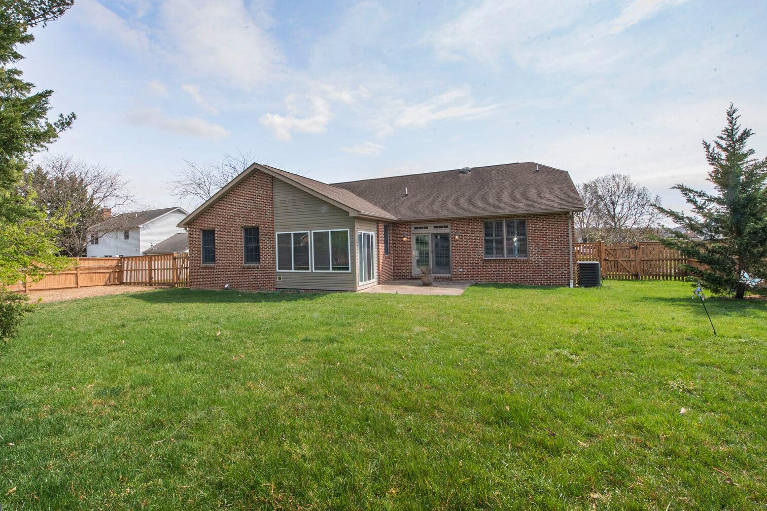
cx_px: 345
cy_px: 243
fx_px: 341
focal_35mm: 16
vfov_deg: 73.7
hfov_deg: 96.4
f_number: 22
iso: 800
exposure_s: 1/200
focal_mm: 14
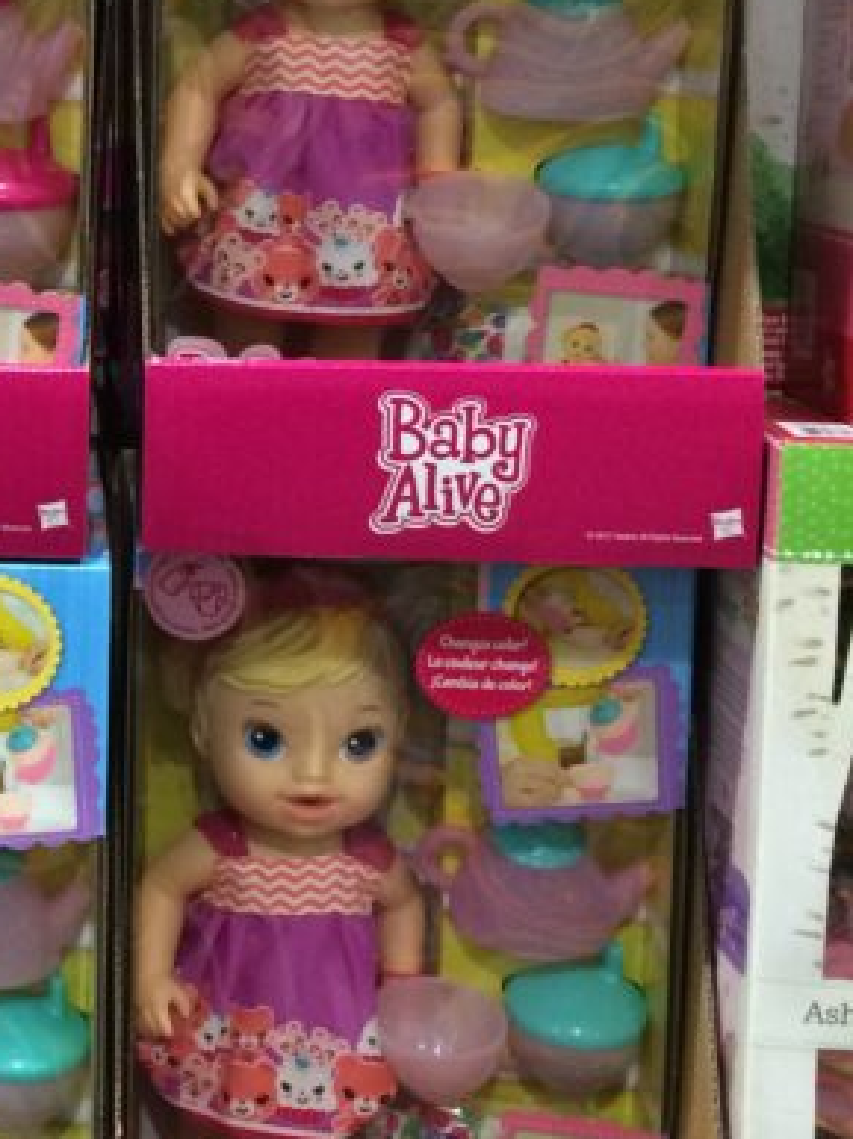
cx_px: -274
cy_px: 336
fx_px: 2533
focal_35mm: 77
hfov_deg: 17.8
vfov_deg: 25.2
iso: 200
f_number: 2.2
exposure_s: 1/30
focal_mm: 4.15
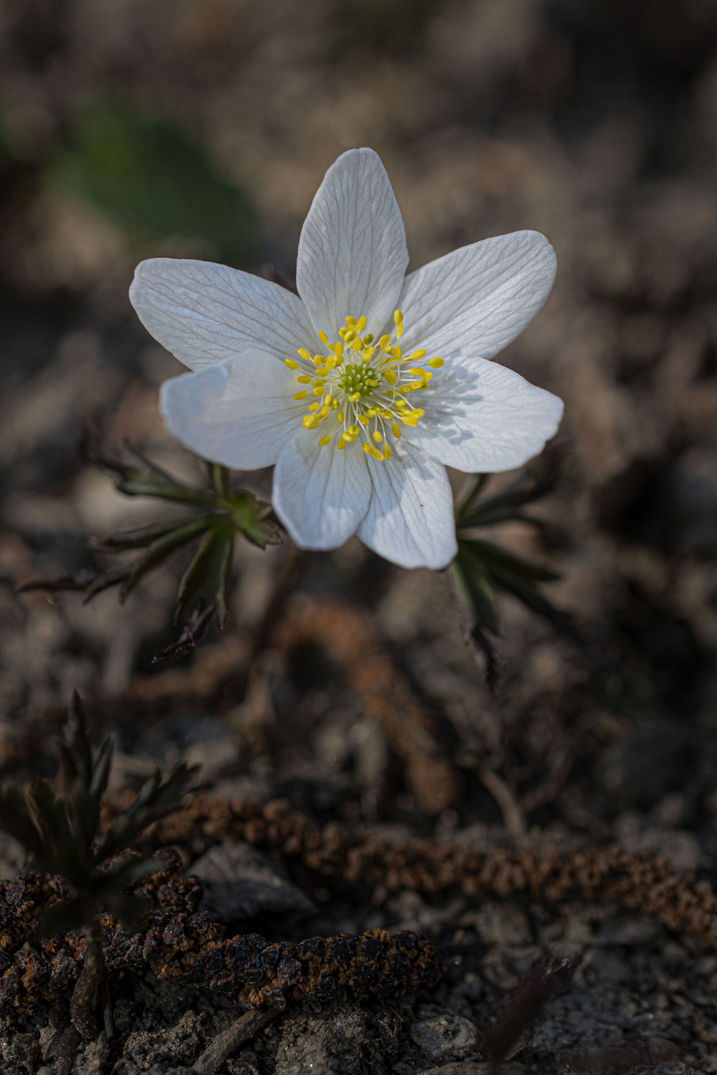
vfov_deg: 33.4
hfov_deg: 22.6
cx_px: 358
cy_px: 538
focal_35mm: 60
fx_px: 1792
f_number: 5
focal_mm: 40
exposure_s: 1/80
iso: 50
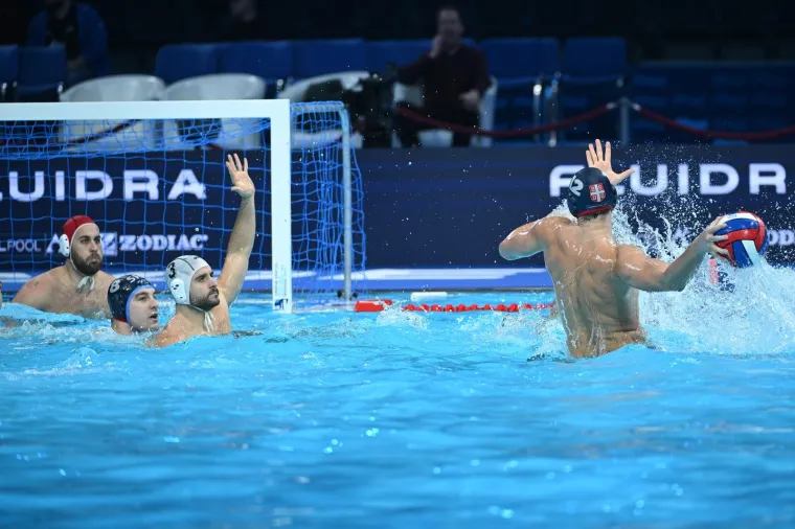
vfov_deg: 4.9
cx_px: 398
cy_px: 264
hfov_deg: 7.4
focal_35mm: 280
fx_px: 6180
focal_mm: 280
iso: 3200
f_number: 4
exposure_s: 1/1600
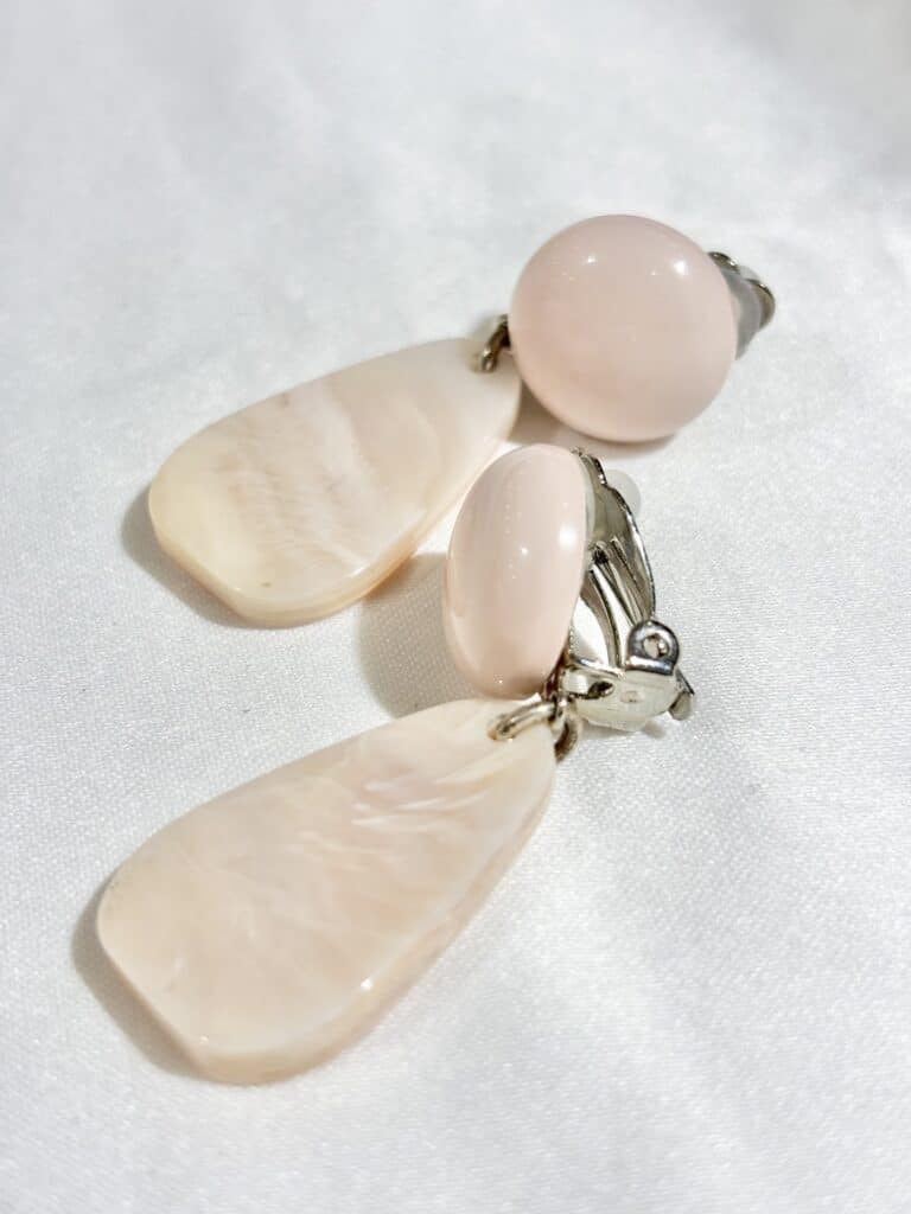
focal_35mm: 52
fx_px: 1825
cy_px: 607
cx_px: 456
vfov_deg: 36.8
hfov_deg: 28.0
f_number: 1.6
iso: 32
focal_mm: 5.96
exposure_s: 1/235
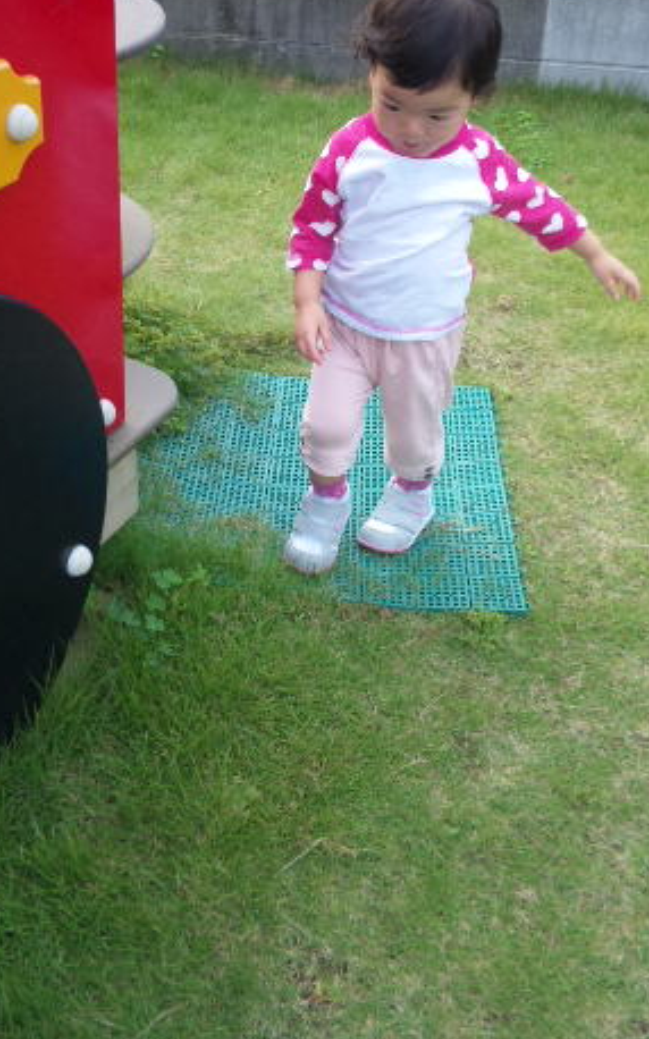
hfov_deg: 29.8
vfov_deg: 45.5
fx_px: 1218
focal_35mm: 43
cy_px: 349
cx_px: 331
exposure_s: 1/176
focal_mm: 4.82
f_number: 2.8
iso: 100
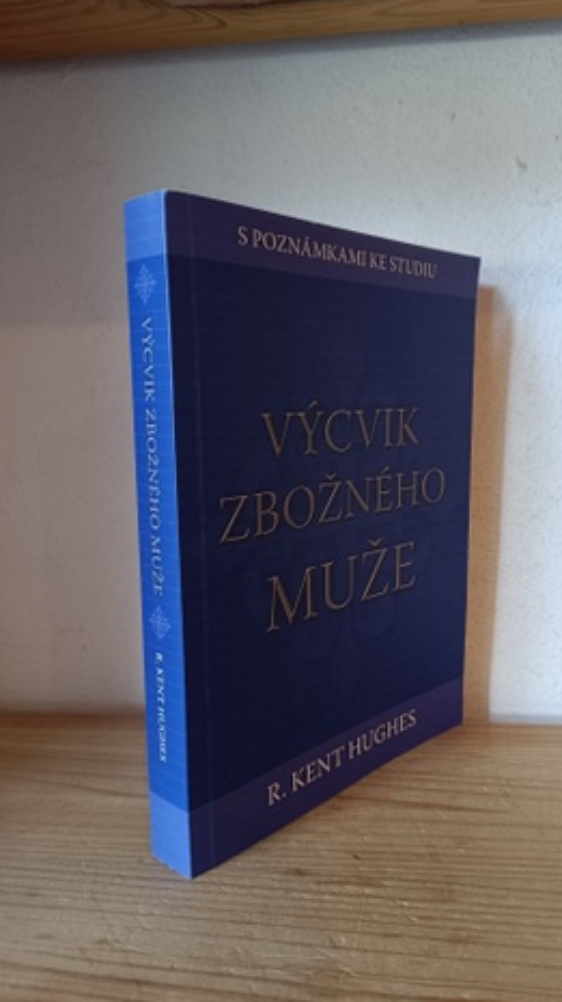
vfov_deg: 69.9
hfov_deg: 42.4
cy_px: 498
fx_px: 716
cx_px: 366
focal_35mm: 27
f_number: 1.88
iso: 747
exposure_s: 1/50.1
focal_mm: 5.59
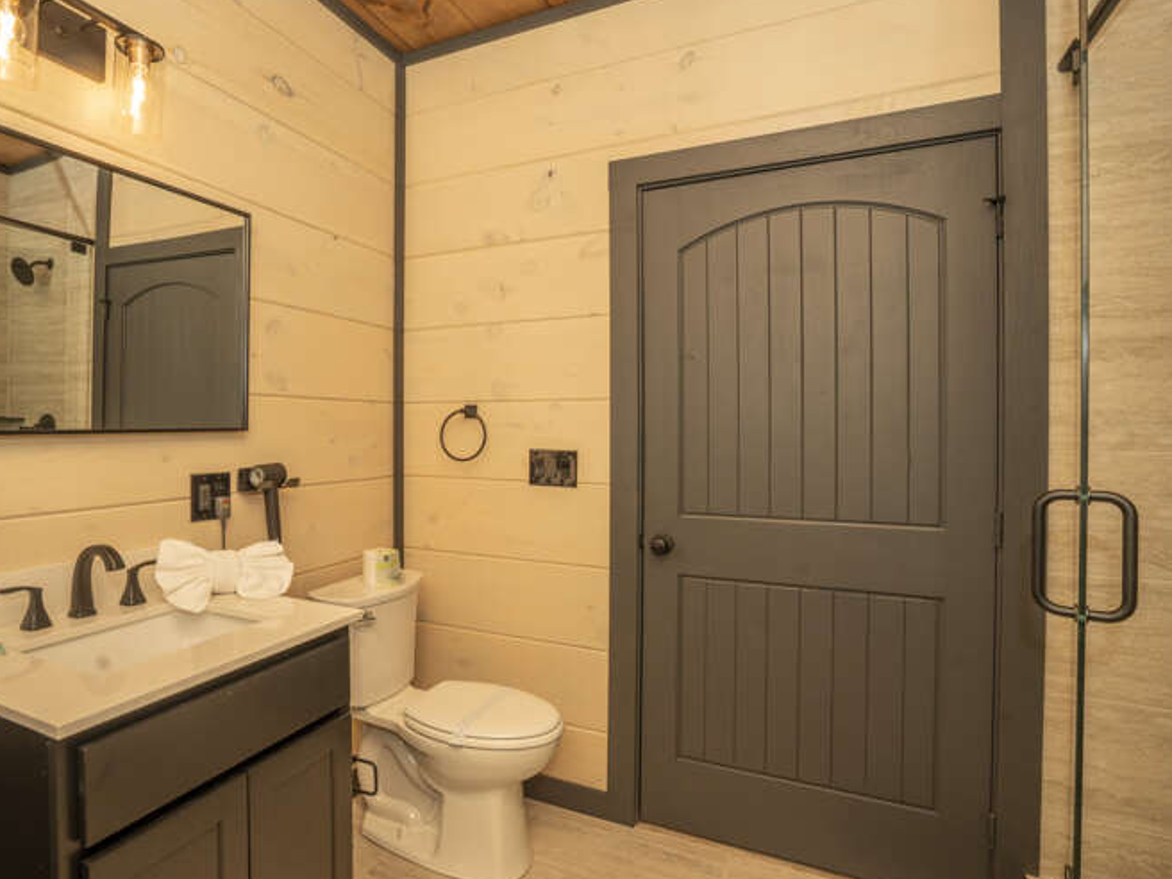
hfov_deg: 87.0
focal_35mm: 18
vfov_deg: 71.6
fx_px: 609
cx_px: 491
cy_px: 434
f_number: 8
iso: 800
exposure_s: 1/250
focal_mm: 16
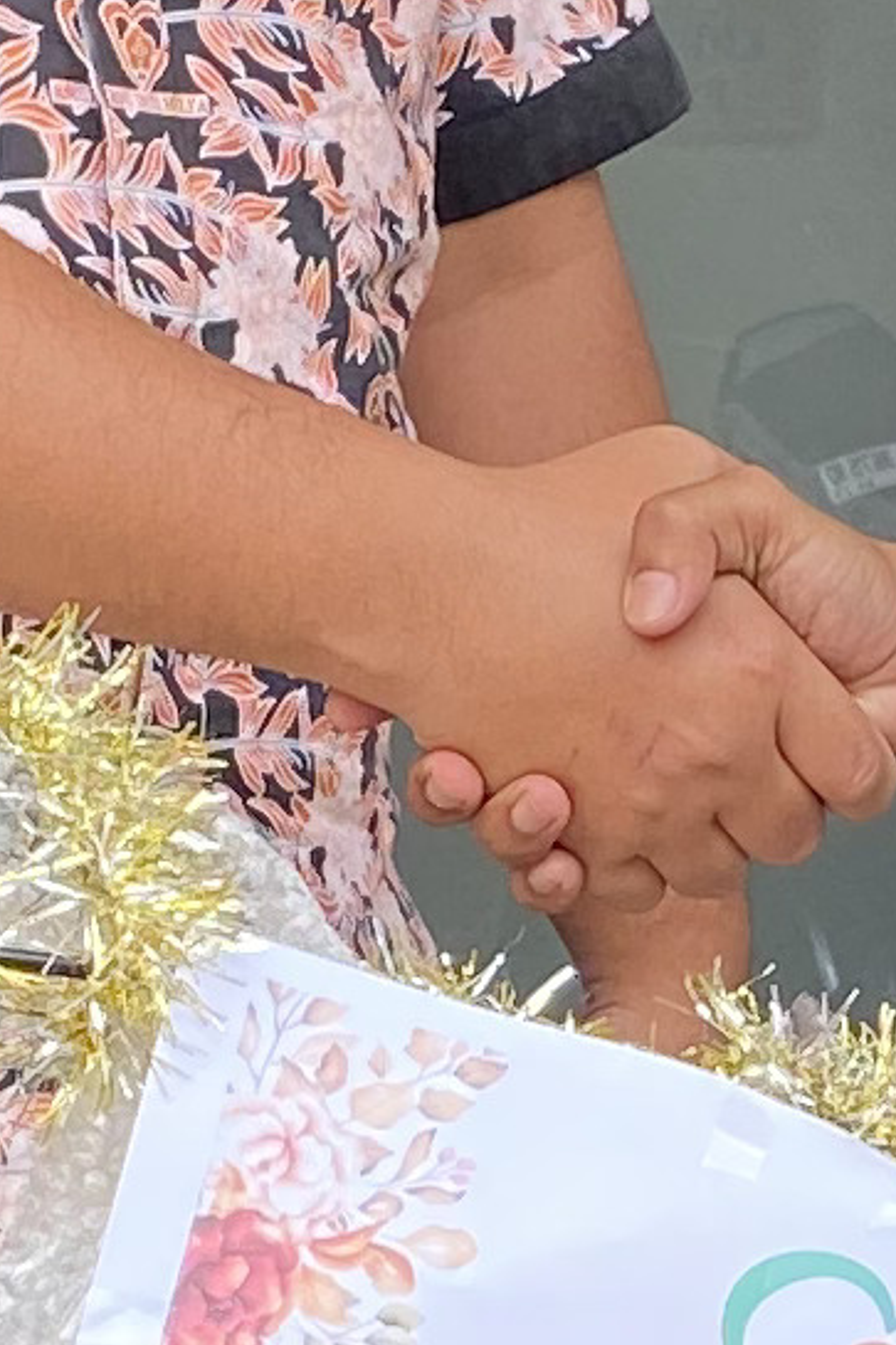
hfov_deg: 6.8
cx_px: 1168
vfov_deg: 10.2
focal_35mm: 200
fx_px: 7471
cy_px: 1246
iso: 32
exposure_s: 1/205
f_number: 1.8
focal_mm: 4.25
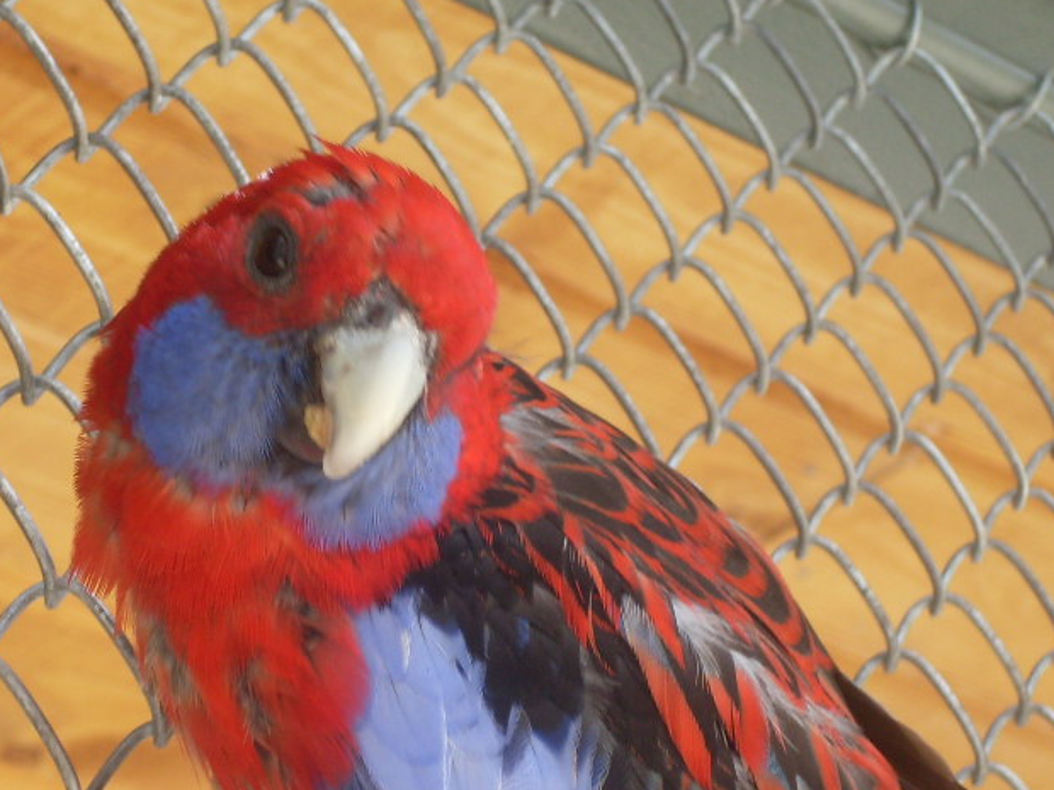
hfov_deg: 11.6
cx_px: 447
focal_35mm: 170
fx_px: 5176
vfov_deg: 8.7
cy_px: 615
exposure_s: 1/90
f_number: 4.8
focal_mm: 17.1
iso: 100
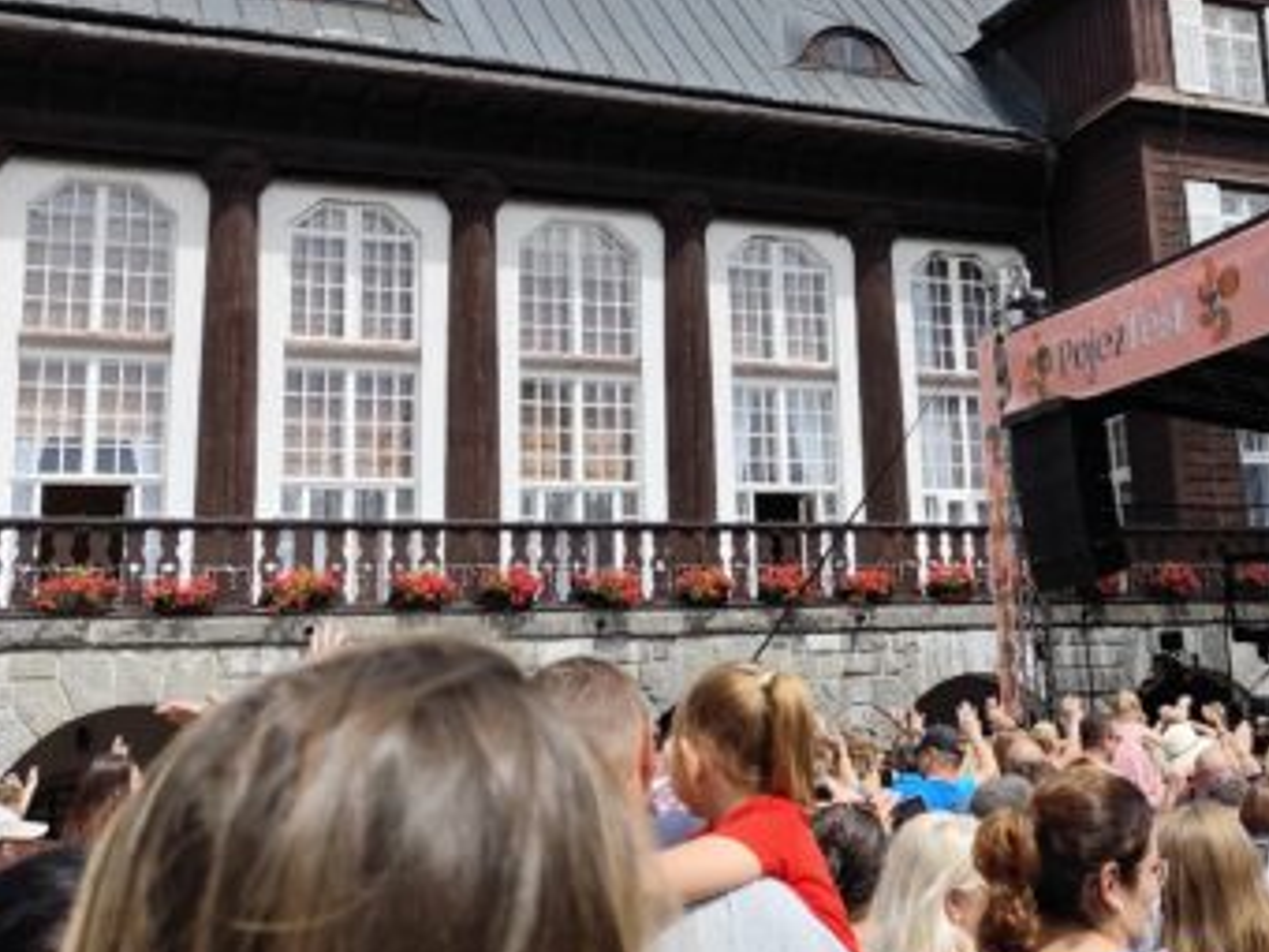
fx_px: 1906
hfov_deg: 36.1
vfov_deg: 27.7
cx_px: 922
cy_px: 258
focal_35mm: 52
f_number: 1.65
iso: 50
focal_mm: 6.19
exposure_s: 1/1244
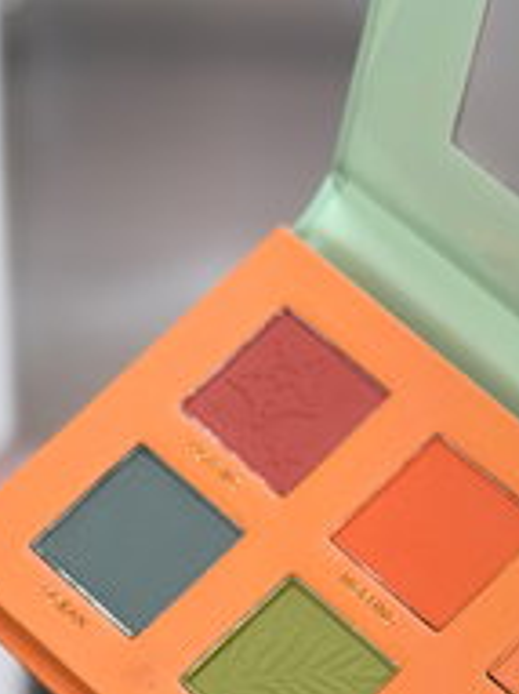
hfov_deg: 10.9
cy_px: 790
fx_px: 2682
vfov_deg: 14.3
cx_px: 555
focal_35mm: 134
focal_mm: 6.76
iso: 50
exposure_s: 1/100
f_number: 1.78
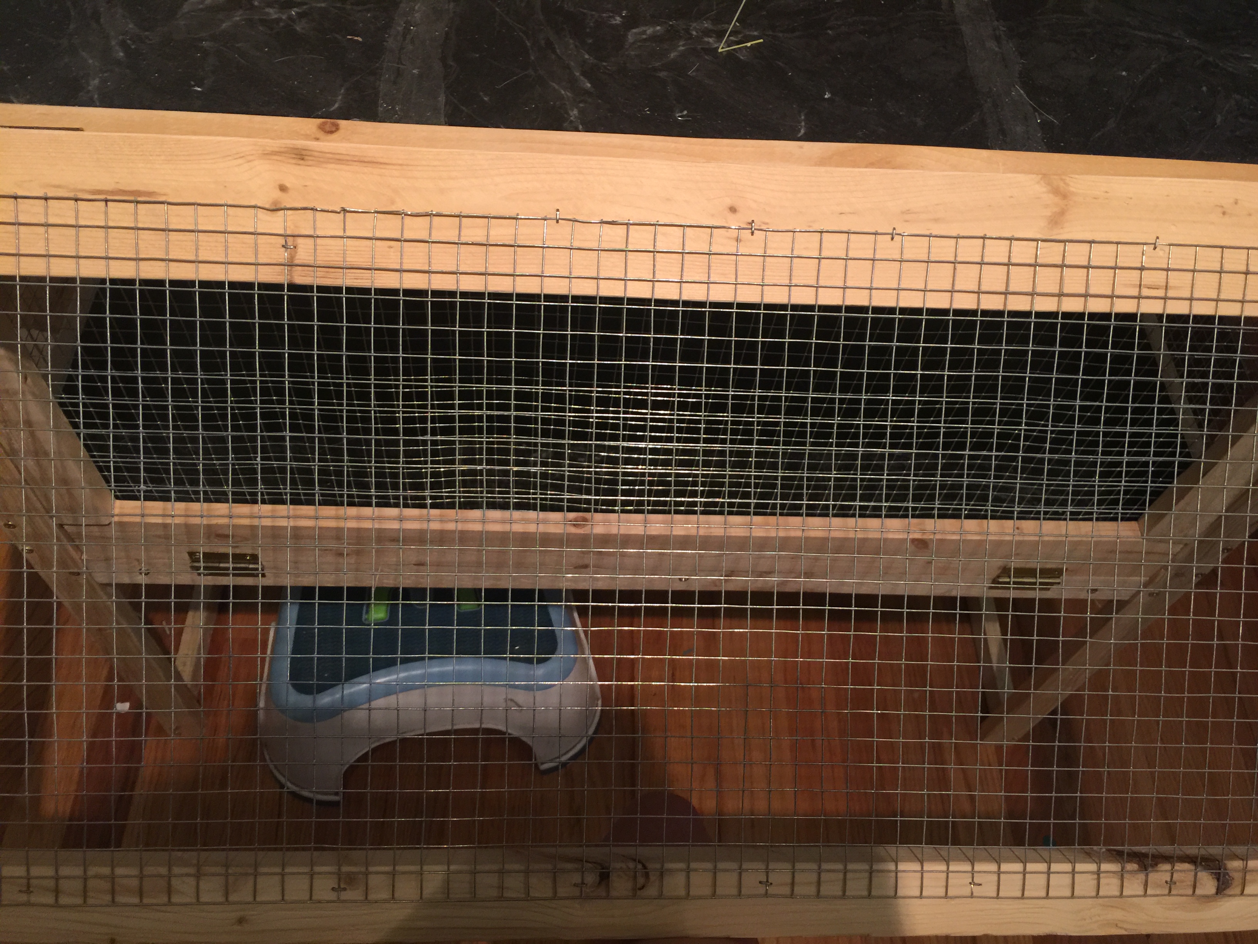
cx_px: 629
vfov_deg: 48.2
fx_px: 1054
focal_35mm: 29
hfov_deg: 61.7
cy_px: 472
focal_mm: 4.15
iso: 80
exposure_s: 1/15
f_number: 2.2
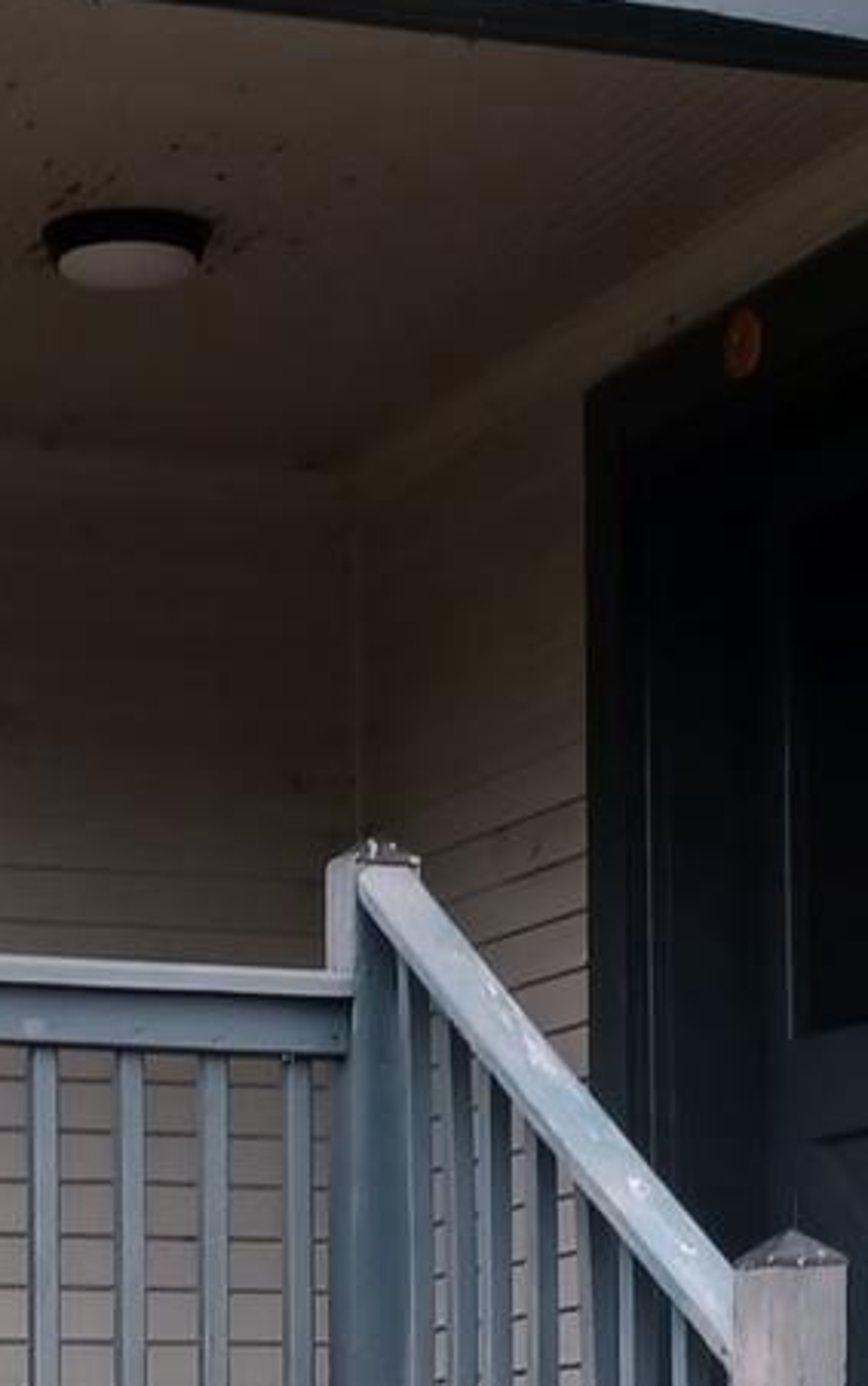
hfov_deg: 10.9
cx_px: 331
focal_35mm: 120
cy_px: 1432
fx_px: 4536
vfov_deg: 16.9
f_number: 1.8
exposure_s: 1/60
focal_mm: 4.6
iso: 64
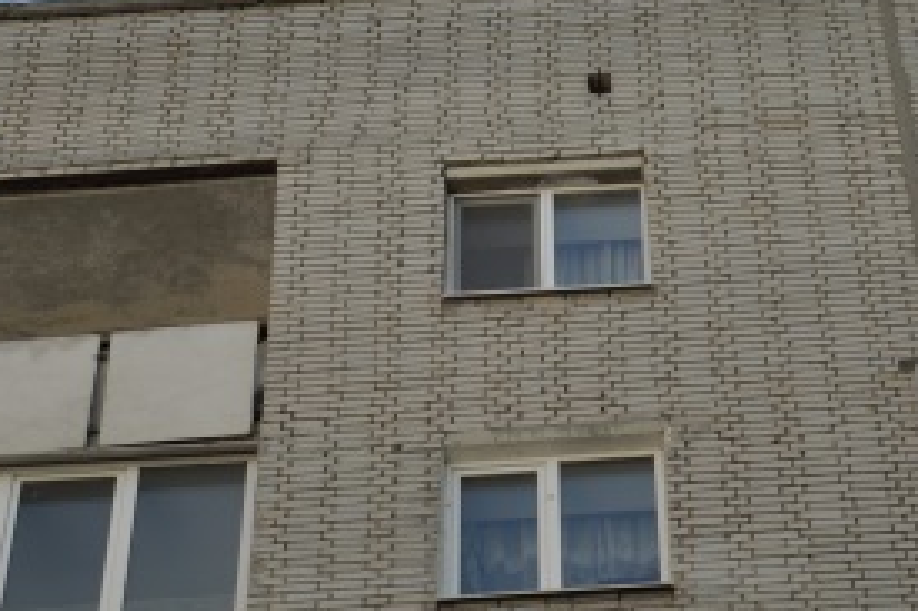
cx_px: 598
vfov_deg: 7.5
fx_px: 4638
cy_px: -18
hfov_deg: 11.3
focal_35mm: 182
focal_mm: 58
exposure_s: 1/800
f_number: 5
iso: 200
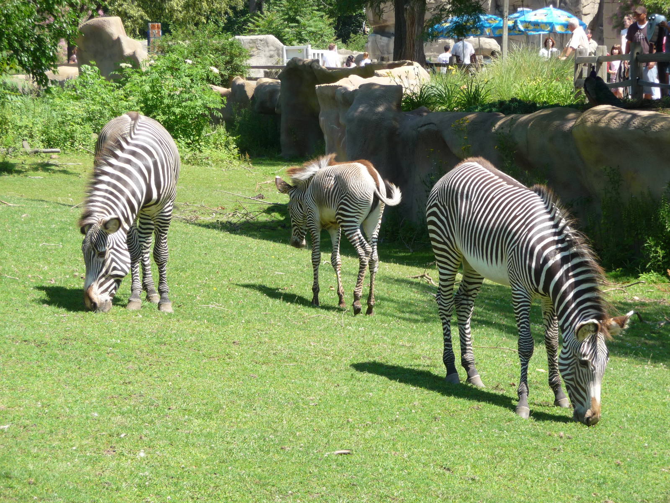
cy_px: 252
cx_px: 335
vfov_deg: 8.3
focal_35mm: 178
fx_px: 3445
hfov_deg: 11.1
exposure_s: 1/200
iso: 100
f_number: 4.8
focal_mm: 30.5
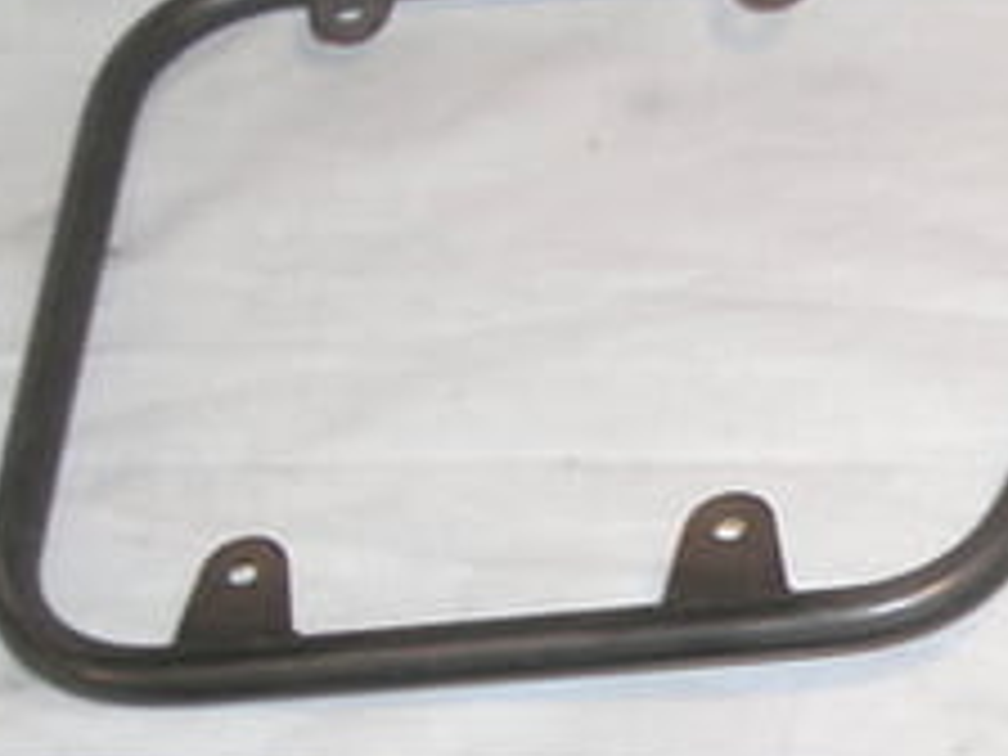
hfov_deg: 14.6
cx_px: 1440
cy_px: 745
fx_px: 3698
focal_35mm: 127
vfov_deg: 11.6
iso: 50
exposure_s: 1/60
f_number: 3.2
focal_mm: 6.3
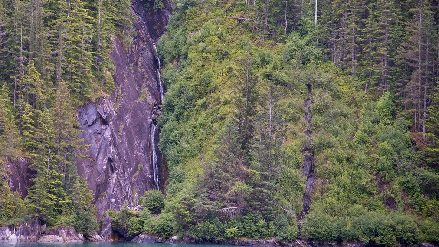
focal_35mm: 159
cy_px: 83
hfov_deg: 13.5
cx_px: 164
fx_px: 1851
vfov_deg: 7.6
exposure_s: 1/250
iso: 320
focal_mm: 120
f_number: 4
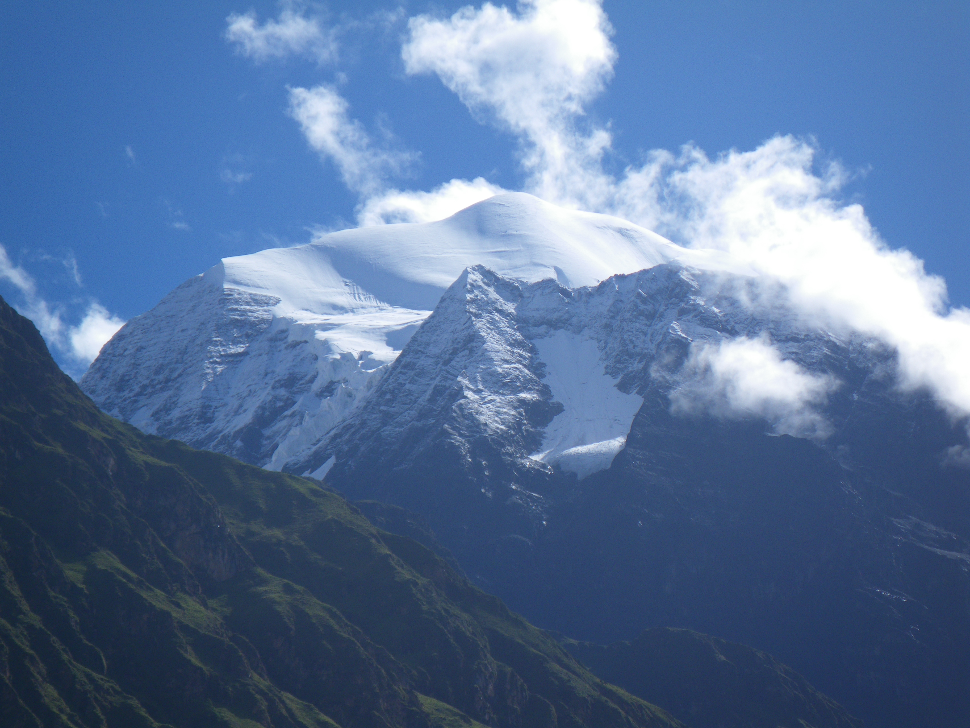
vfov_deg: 10.6
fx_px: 3923
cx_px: 485
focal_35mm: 140
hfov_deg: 14.1
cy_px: 364
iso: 50
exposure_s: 1/400
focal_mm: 25
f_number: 5.5
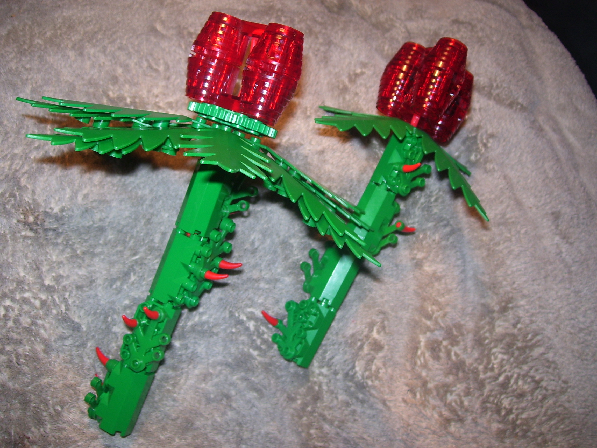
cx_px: 298
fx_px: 621
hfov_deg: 51.4
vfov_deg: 39.7
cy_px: 224
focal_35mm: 36
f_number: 2.7
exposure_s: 1/60
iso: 80
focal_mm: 6
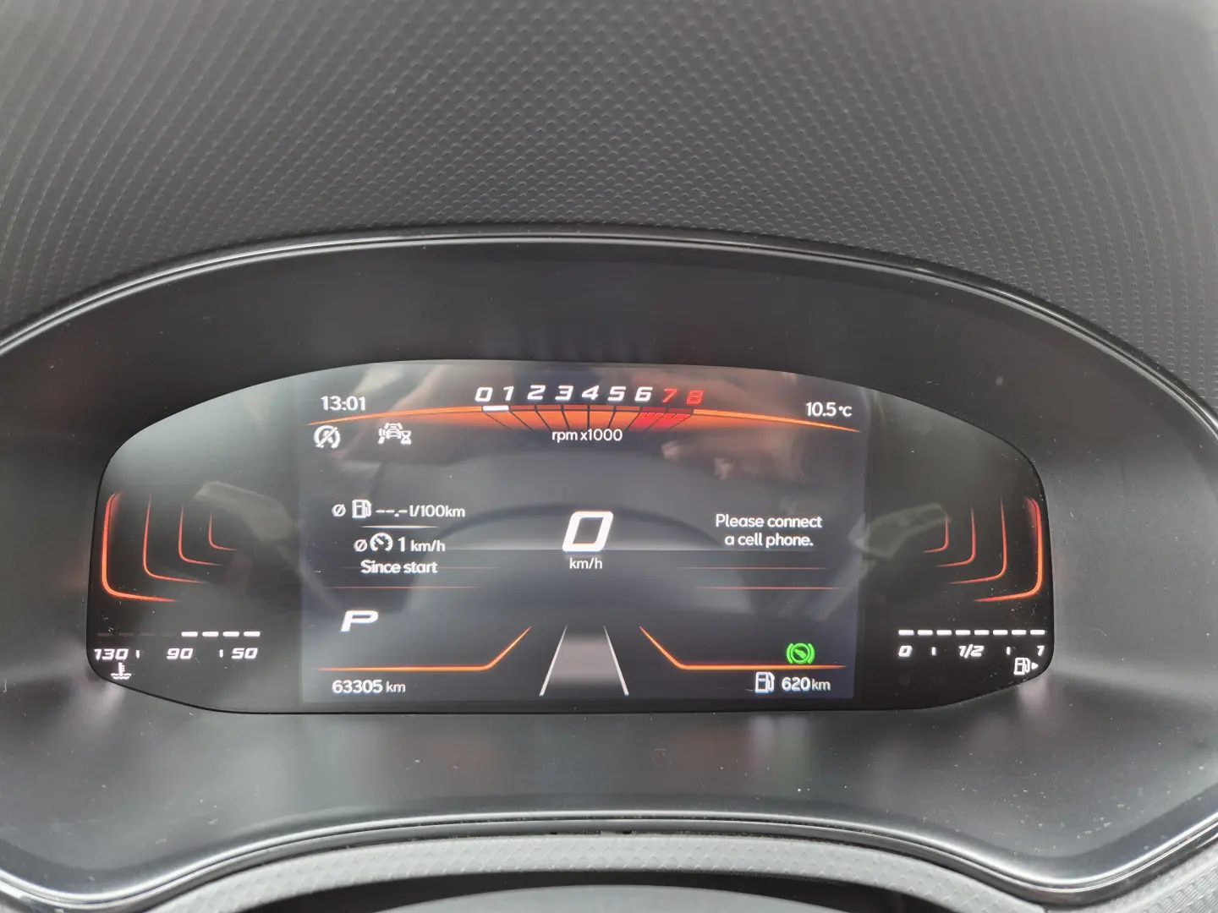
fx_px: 809
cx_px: 609
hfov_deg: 73.9
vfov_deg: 58.9
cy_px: 456
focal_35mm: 23
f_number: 1.8
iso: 250
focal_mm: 5.4
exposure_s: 1/42
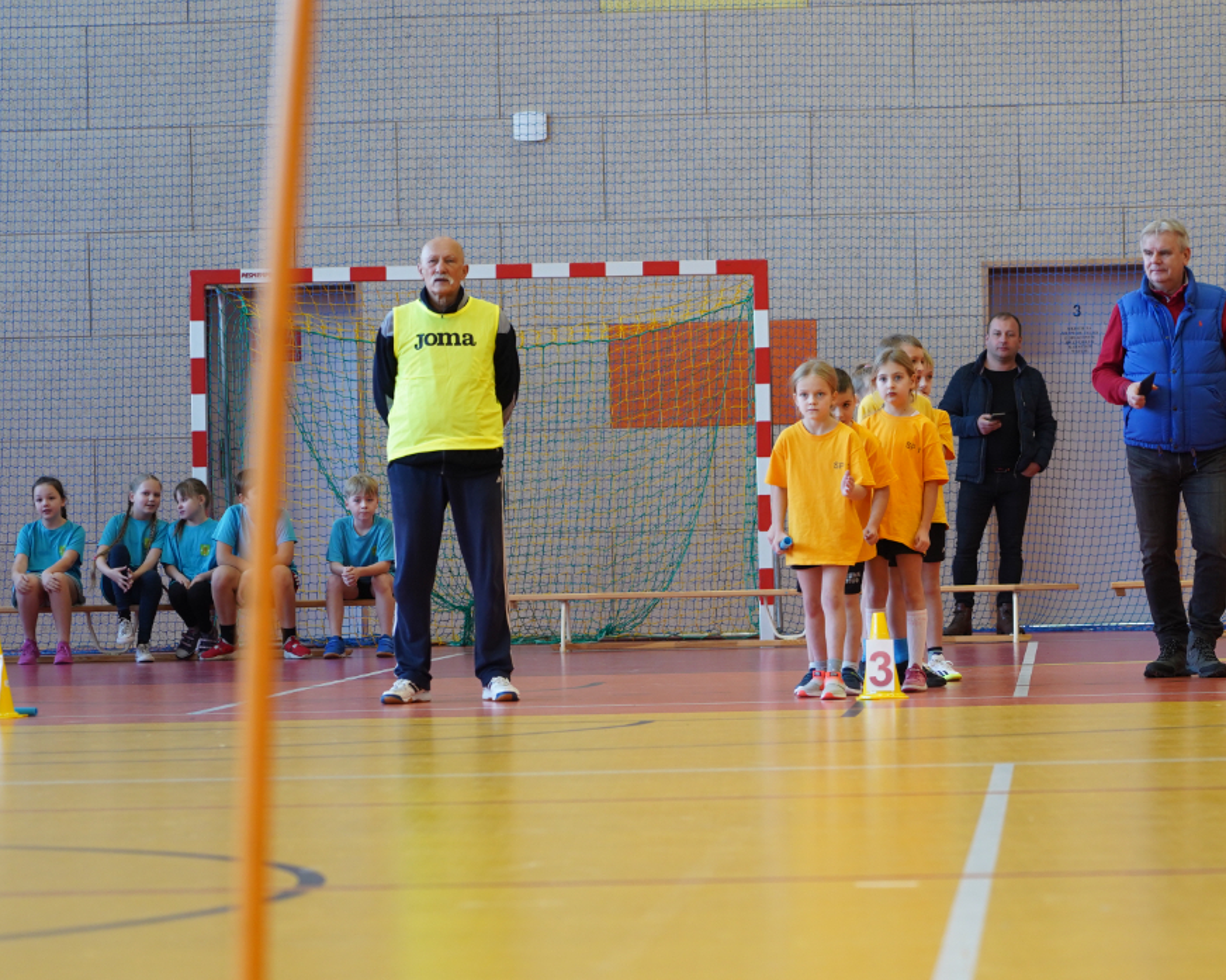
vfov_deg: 10.5
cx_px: 842
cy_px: 570
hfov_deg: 13.1
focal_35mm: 147
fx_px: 5332
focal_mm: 105
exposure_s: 1/100
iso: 1250
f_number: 4
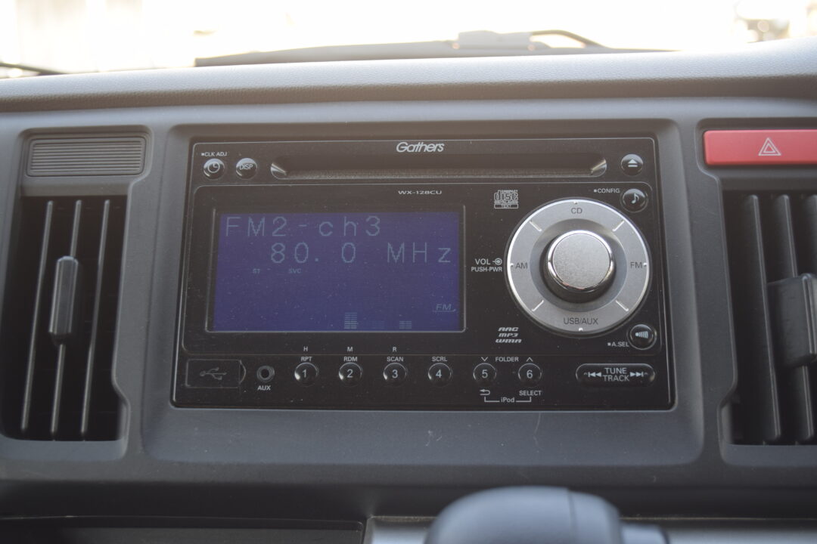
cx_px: 408
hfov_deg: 45.0
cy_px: 272
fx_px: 987
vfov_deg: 30.8
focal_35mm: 44
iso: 400
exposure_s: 1/100
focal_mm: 29
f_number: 4.8
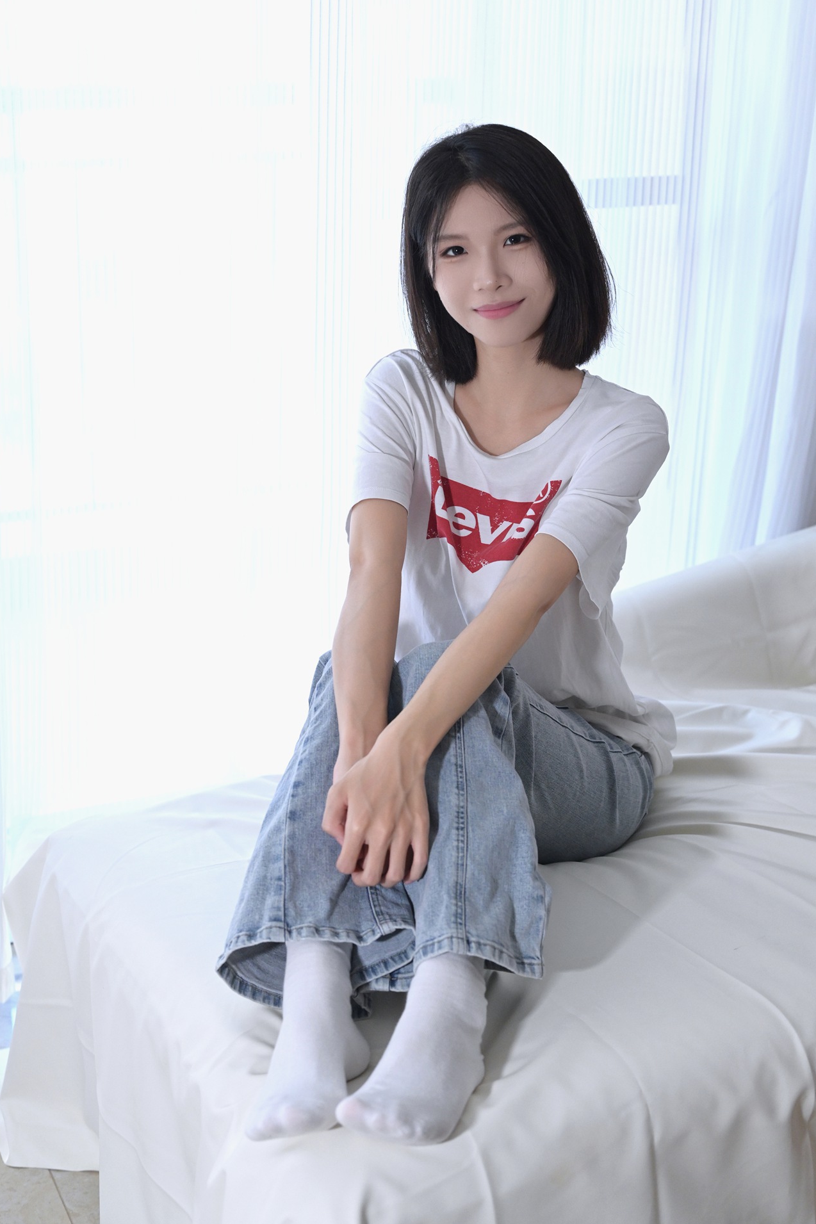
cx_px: 411
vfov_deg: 36.9
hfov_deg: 25.1
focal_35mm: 54
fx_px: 1836
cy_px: 593
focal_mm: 50
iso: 2000
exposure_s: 1/100
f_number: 3.5
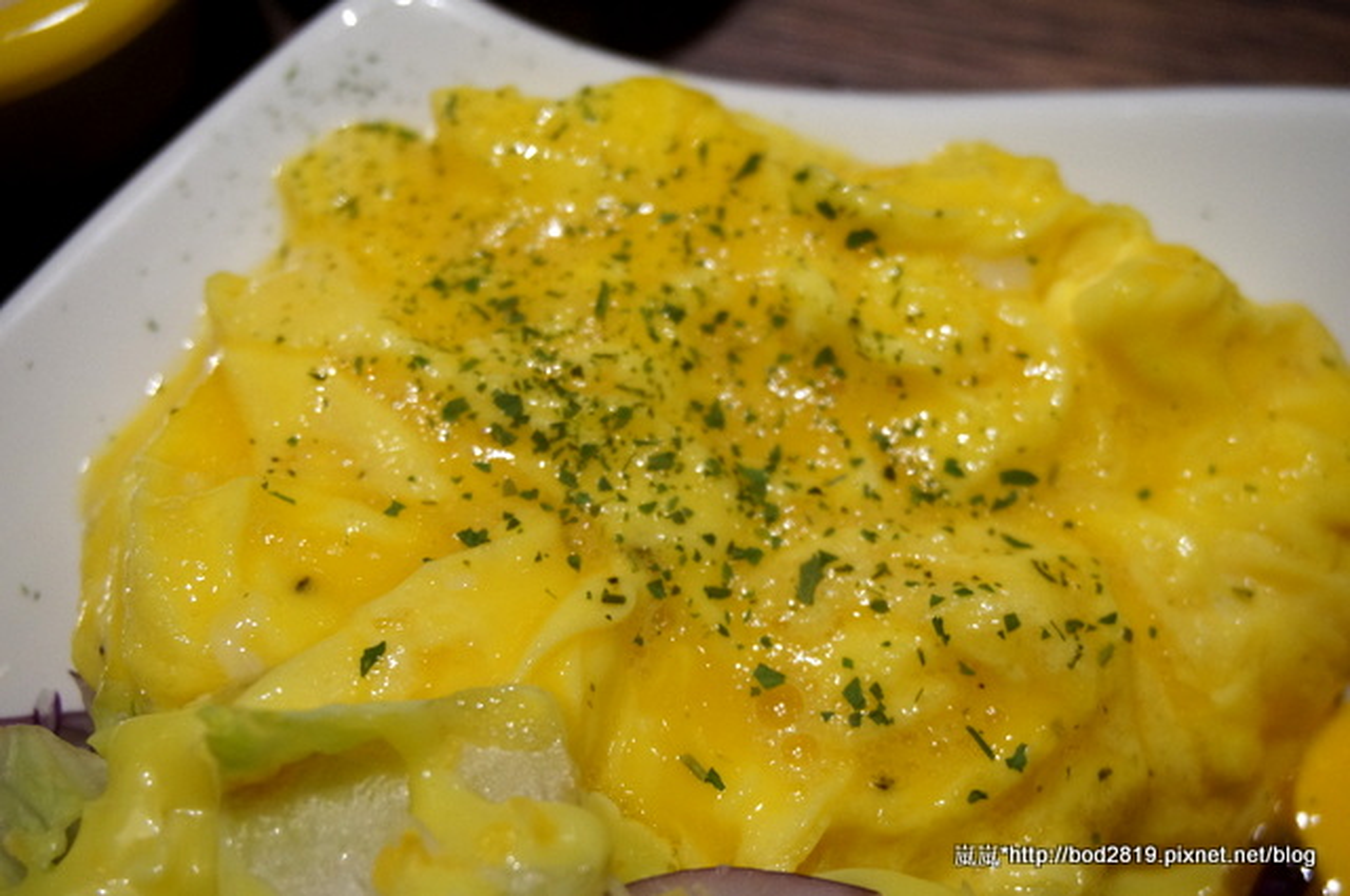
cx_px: 675
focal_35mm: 54
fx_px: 2022
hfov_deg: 36.9
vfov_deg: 25.0
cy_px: 448
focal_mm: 36
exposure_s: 1/60
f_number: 5.6
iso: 1600
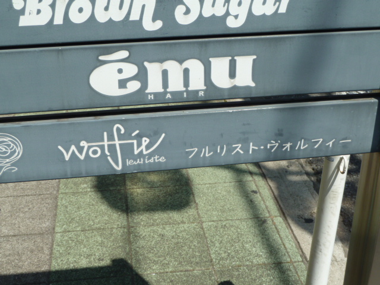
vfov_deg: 28.0
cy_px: 142
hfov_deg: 36.8
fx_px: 571
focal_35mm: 52
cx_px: 190
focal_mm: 8.5
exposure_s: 1/500
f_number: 4.5
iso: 80
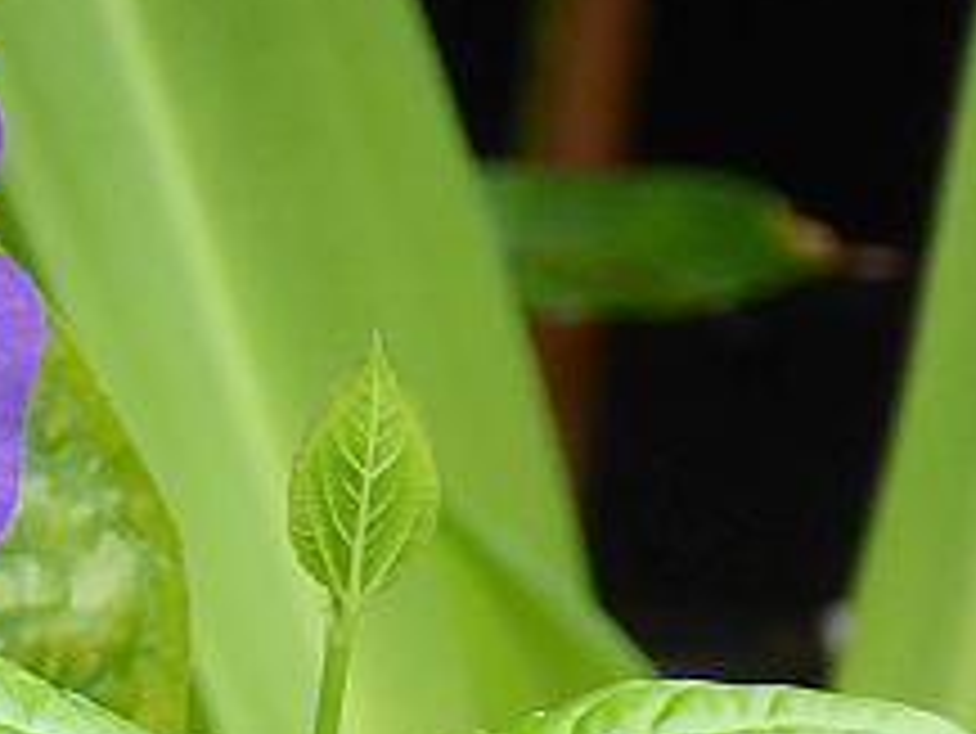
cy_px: 617
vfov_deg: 3.0
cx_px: -427
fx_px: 13964
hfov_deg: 4.0
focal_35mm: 495
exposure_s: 1/80
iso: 320
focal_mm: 27.1
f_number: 5.4
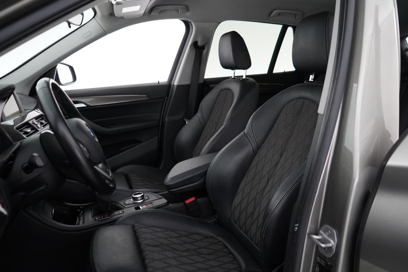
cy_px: 136
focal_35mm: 28
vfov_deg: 46.4
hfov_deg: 65.5
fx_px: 317
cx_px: 204
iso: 6400
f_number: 3.5
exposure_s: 1/80
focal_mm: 28
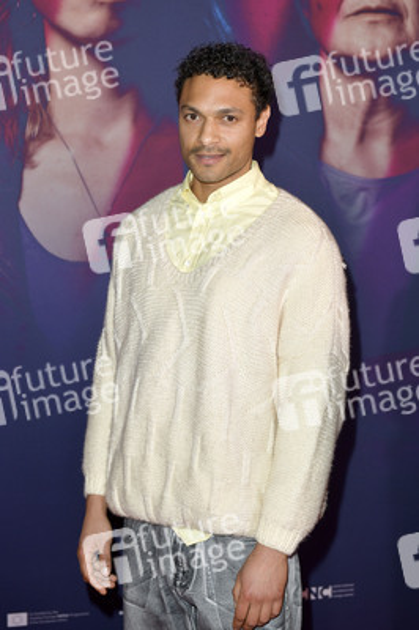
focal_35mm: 60
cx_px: 210
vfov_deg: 33.4
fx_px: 1049
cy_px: 315
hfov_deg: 22.6
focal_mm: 60
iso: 800
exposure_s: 1/200
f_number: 5.6
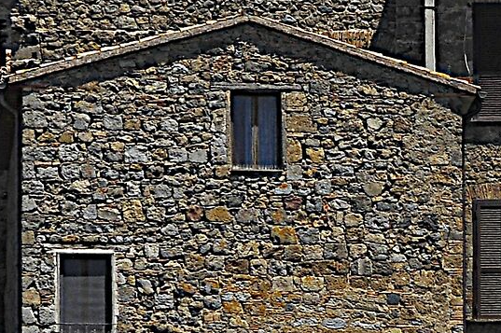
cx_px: 899
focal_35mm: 837
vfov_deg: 1.6
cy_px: 262
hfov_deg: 2.5
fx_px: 11641
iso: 200
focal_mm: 125
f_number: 10
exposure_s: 1/400
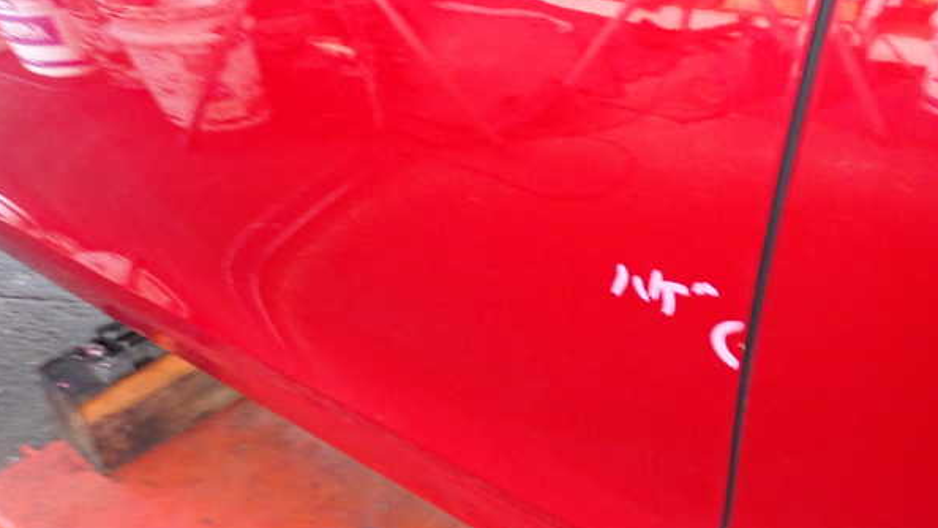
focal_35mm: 33
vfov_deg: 35.6
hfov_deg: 59.5
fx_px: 821
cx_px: 467
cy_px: 300
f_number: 2.3
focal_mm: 5.4
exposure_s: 1/25
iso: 800
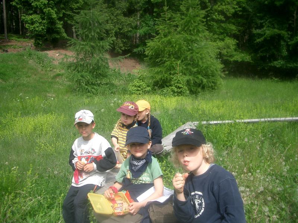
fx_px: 301
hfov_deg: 52.6
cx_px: 149
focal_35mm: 35
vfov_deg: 40.7
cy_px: 112
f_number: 2.6
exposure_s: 1/640
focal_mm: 5.8
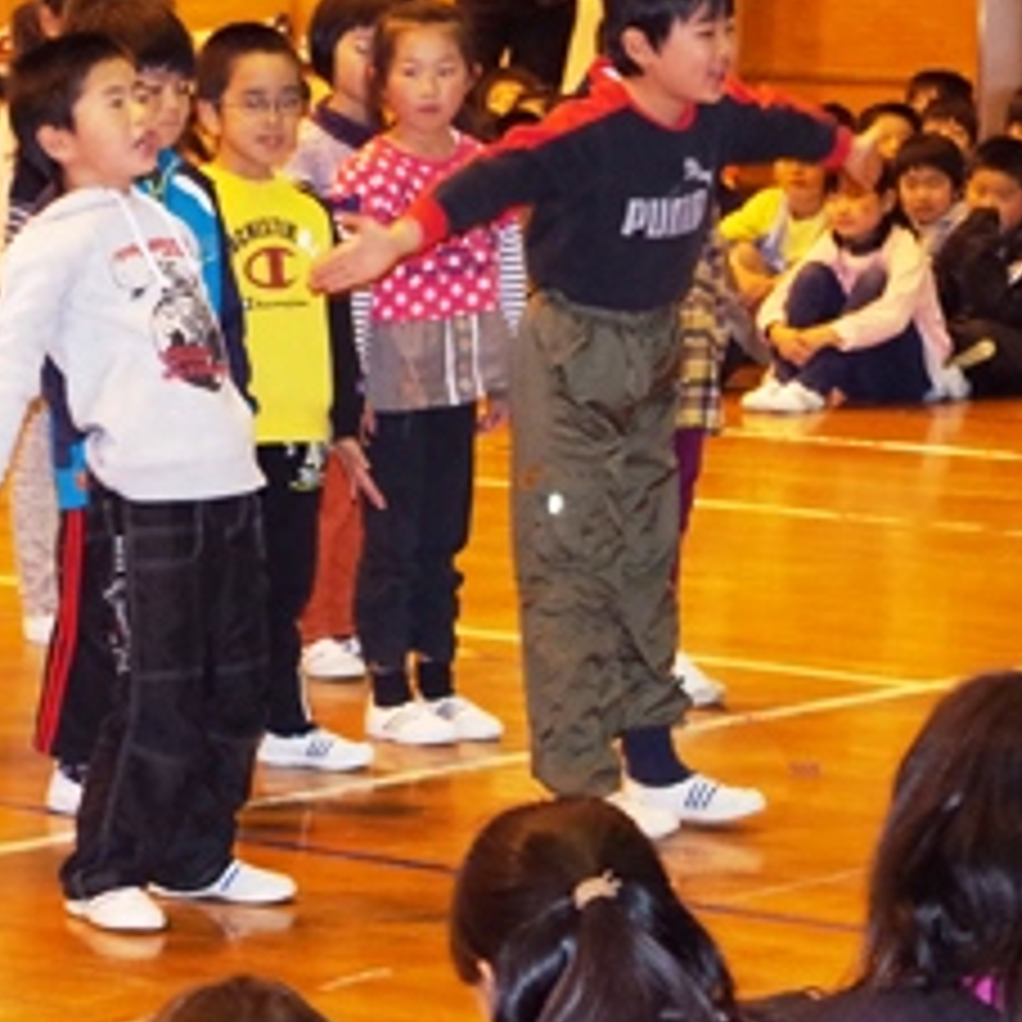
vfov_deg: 8.9
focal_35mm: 196
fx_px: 6547
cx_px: 203
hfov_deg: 8.9
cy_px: 293
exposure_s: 1/40
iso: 3200
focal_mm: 55
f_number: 5.6
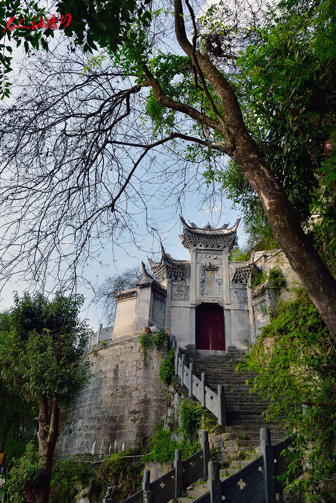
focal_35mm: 26
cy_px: 269
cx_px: 163
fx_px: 364
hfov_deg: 49.6
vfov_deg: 69.3
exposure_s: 1/200
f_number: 8
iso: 320
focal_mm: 24
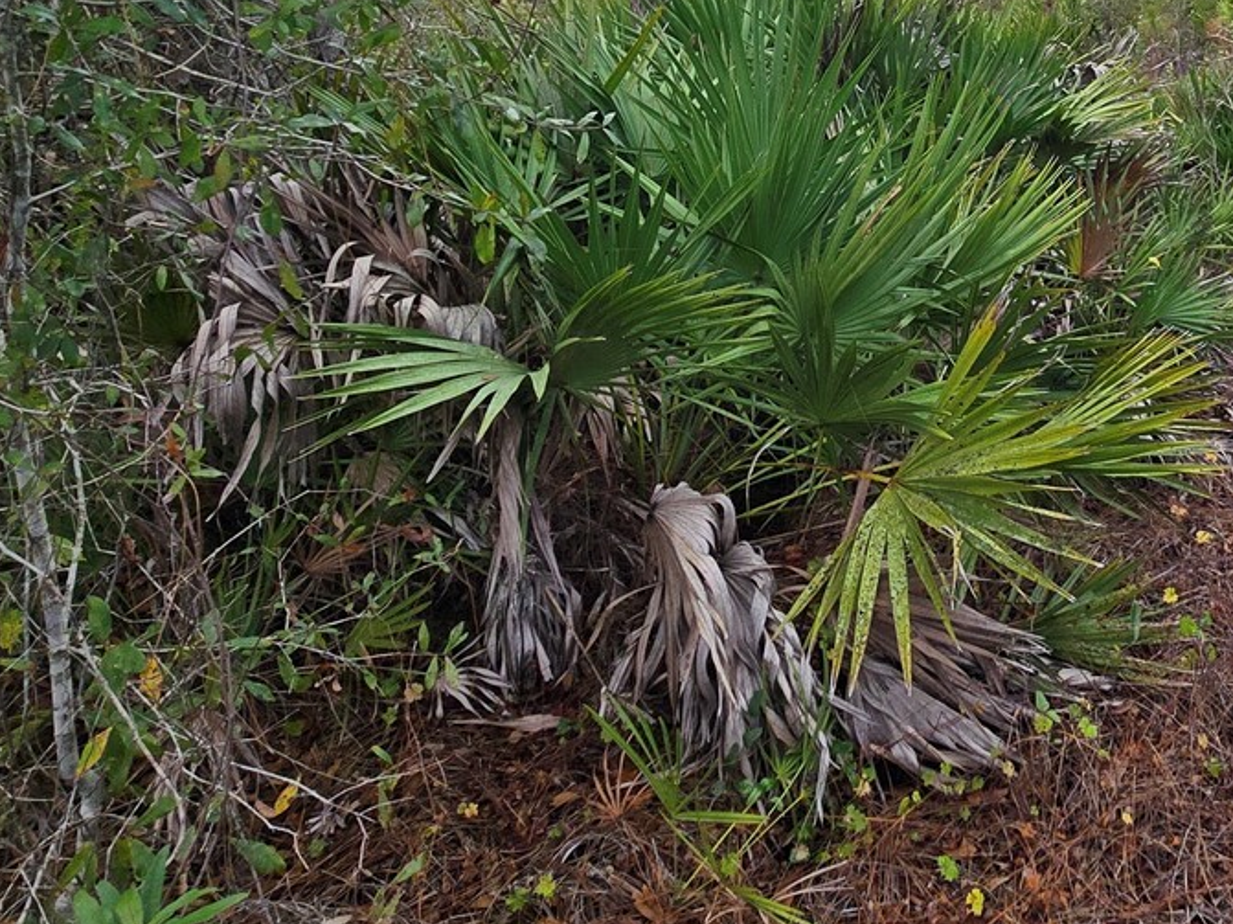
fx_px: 1104
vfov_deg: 42.4
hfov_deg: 53.8
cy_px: 125
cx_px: 1014
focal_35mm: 31
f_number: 2.2
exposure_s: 1/641
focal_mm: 2.2
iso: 50
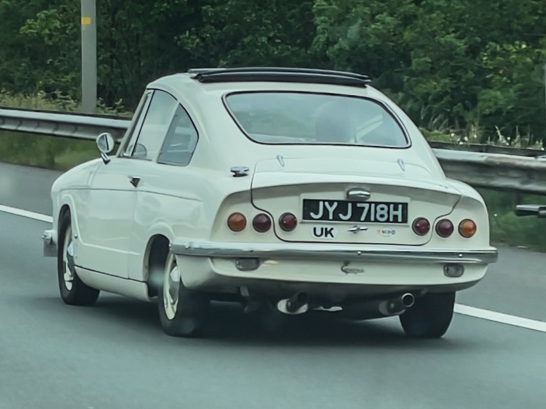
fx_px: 820
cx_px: 273
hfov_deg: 36.8
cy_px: 204
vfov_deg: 28.0
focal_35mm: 52
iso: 25
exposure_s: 1/289
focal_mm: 6
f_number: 2
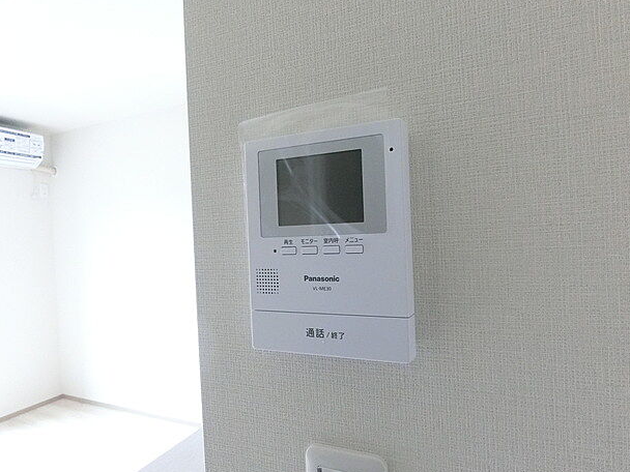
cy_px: 244
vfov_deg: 66.0
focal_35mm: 20
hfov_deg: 81.7
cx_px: 331
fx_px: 364
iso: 1600
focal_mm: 4.06
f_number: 2.7
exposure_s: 1/60
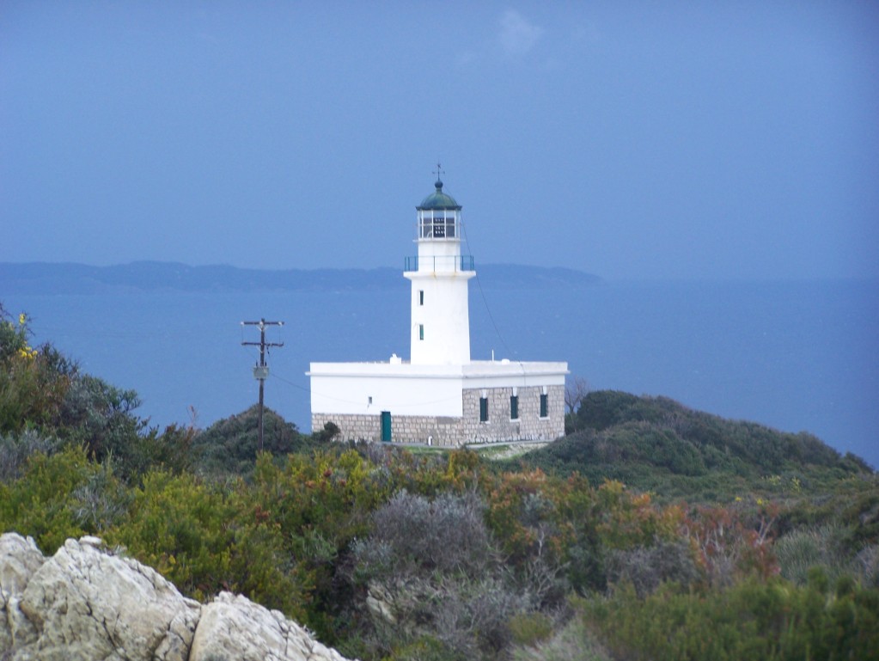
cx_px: 440
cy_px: 330
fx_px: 3533
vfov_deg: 10.7
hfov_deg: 14.2
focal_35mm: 139
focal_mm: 23.1
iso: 80
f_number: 3.2
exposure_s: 1/100
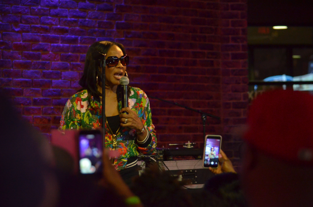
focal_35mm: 165
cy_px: 104
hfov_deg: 12.5
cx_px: 156
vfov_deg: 8.3
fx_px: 1432
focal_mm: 110
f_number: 4.8
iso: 3200
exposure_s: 1/200
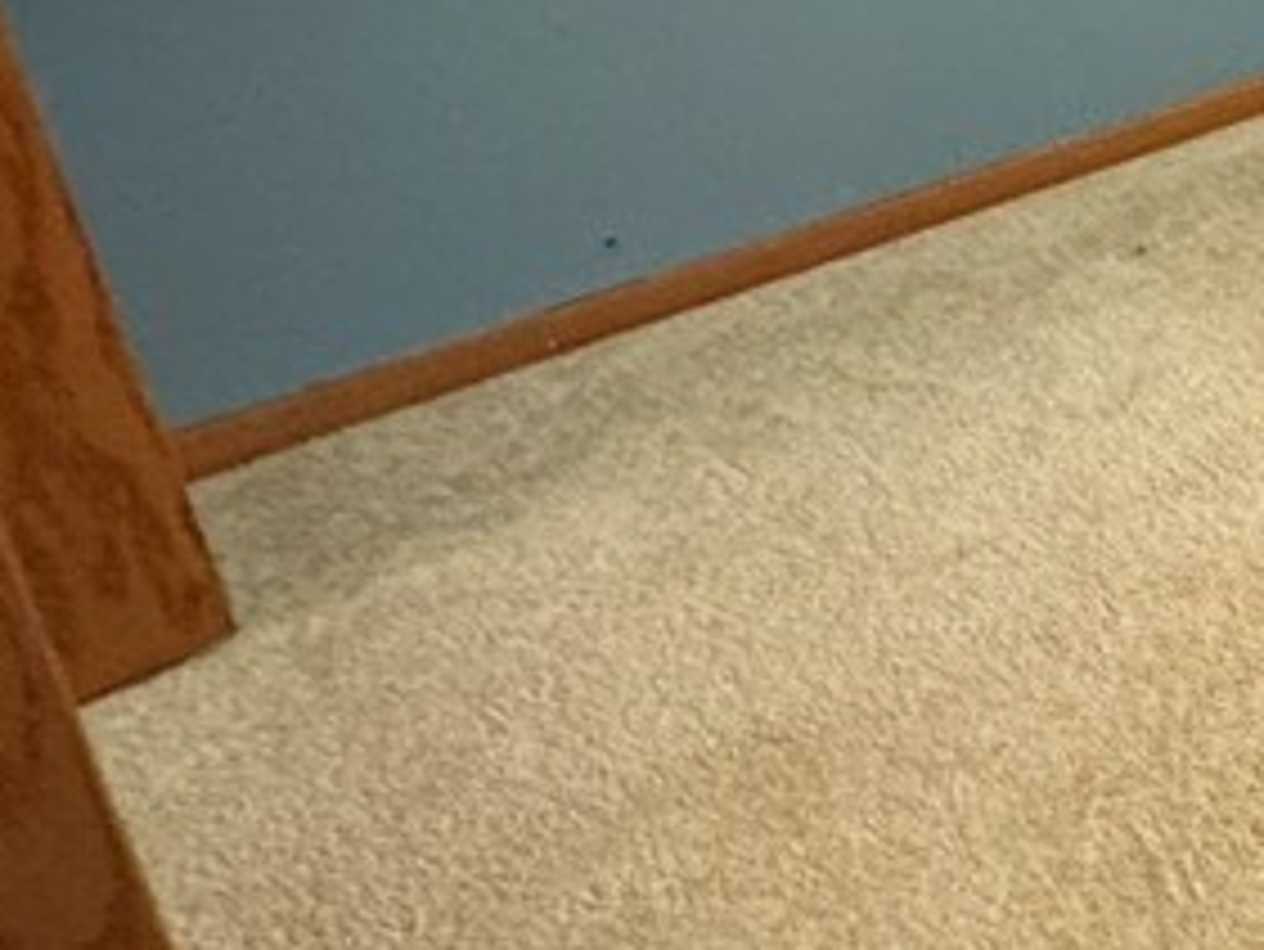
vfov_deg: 25.1
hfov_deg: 22.2
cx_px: 2272
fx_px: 1863
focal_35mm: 51
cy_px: -257
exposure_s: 1/60
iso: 640
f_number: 2.2
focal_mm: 2.22
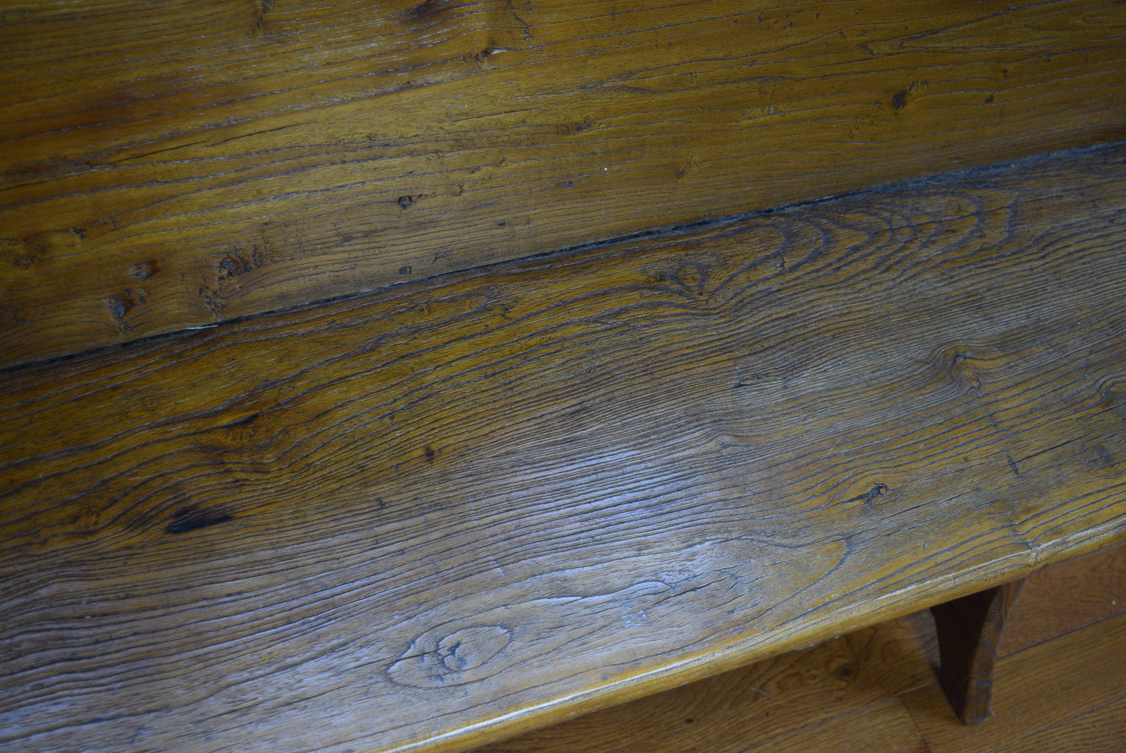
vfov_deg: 30.9
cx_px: 563
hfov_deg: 44.9
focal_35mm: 44
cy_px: 376
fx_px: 1362
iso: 900
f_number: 4.2
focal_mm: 29
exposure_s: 1/60
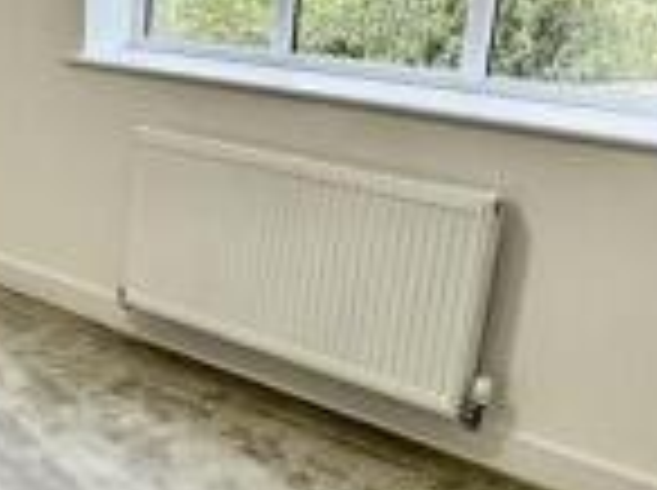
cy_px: 218
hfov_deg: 30.9
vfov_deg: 26.0
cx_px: -52
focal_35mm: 56
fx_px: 1061
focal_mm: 2.22
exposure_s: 1/100
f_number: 2.2
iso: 160
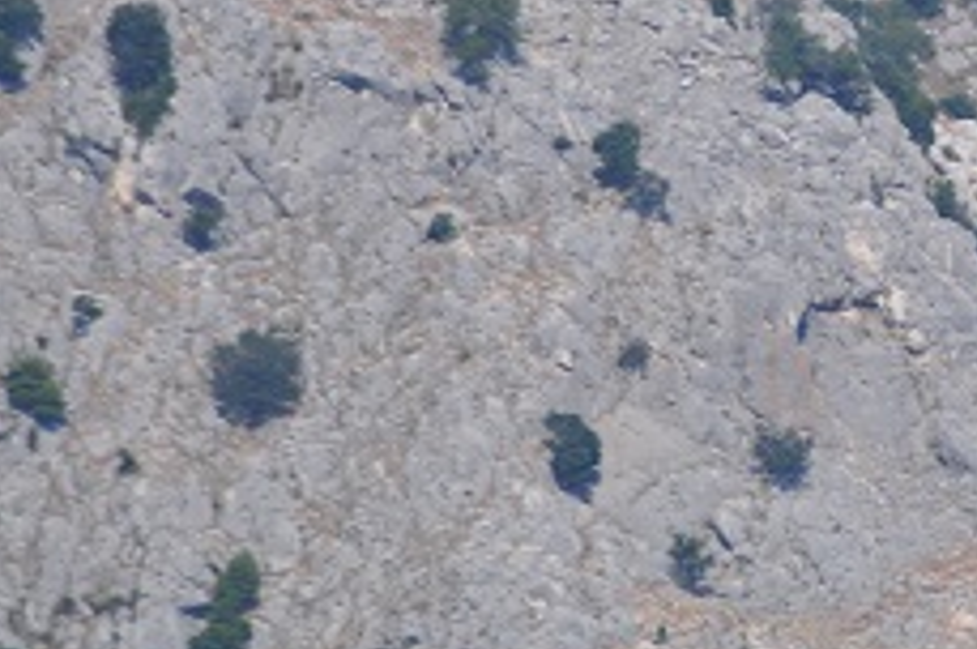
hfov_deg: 1.8
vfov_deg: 1.2
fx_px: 31897
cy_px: -77
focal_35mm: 1177
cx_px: 1139
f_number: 8
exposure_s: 1/500
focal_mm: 300
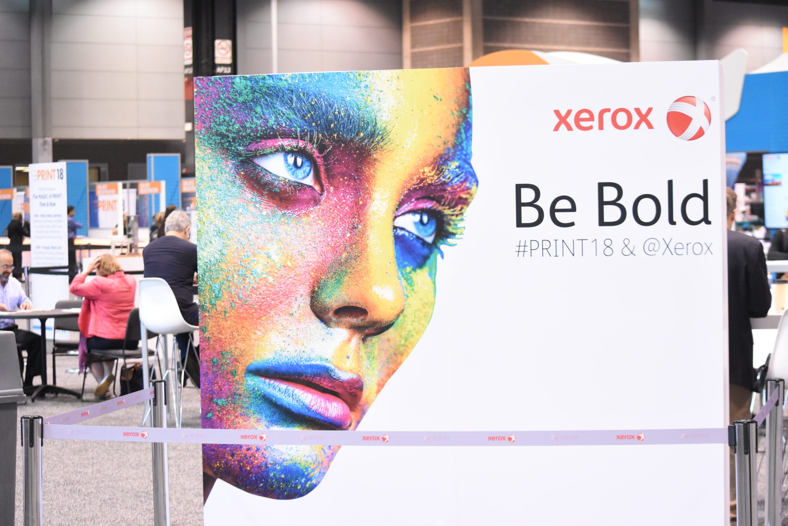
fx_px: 1806
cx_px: 394
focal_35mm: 82
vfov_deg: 16.6
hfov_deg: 24.6
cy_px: 263
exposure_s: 1/160
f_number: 4.5
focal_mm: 55
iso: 4000
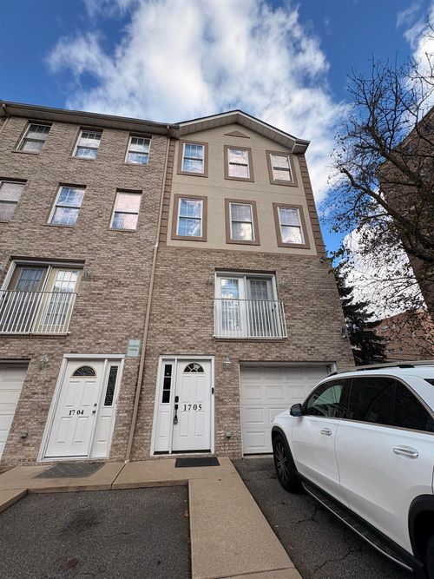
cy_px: 290
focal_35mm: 14
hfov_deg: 85.7
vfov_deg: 102.1
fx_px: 234
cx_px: 217
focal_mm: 2.22
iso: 40
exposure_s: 1/831
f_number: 2.2
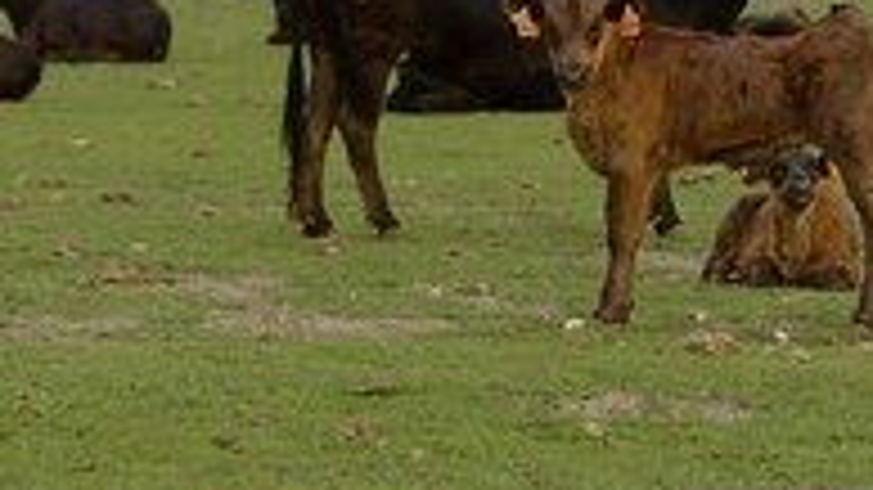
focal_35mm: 306
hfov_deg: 7.1
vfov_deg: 4.0
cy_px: 0
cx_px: 261
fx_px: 7081
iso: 800
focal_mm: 135
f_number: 5.6
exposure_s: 1/640
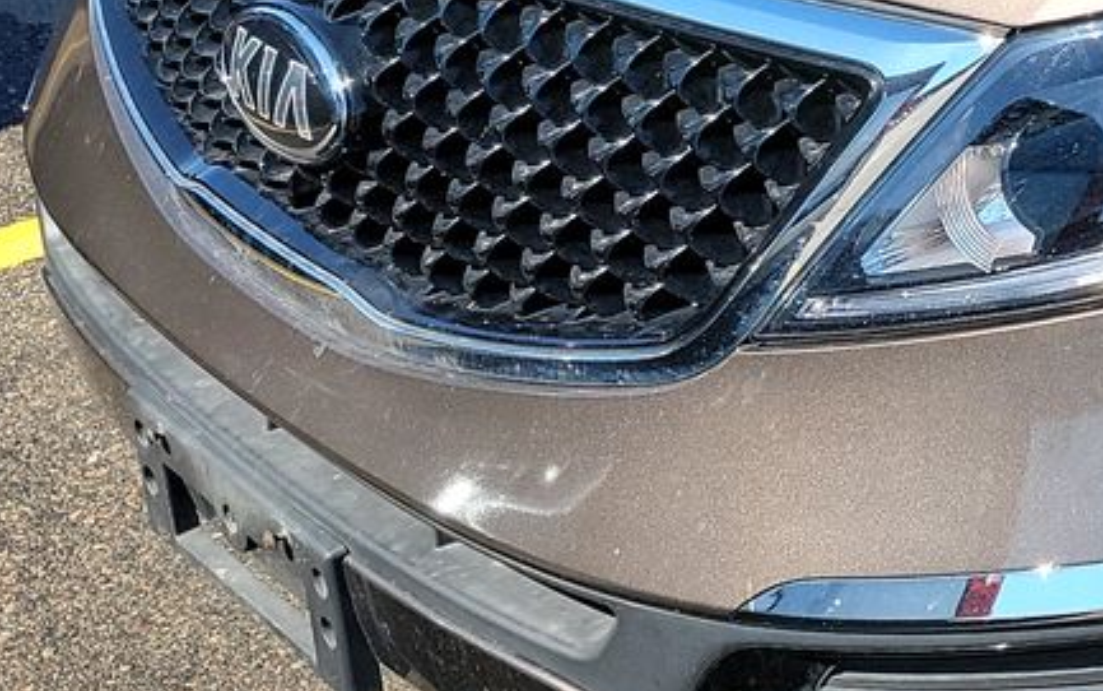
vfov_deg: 13.4
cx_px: 1781
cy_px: -245
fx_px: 2827
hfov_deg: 18.7
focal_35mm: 94
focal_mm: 6.7
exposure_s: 1/548
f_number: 1.8
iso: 50
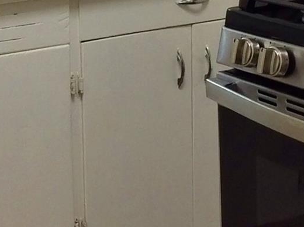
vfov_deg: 11.4
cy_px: -61
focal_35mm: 126
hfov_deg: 15.6
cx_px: 88
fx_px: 1105
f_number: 2.4
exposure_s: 1/40
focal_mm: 3.3
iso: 40
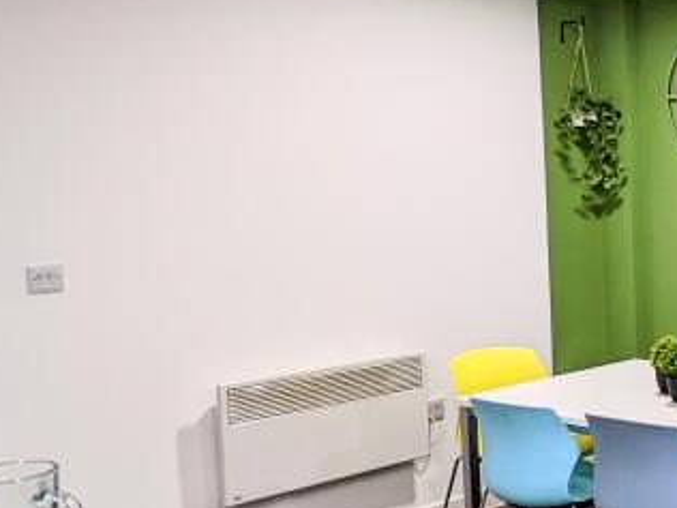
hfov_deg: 26.6
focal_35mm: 52
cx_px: 1013
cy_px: 250
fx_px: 1017
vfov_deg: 28.0
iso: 65
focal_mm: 2.35
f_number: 2.2
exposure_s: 1/25
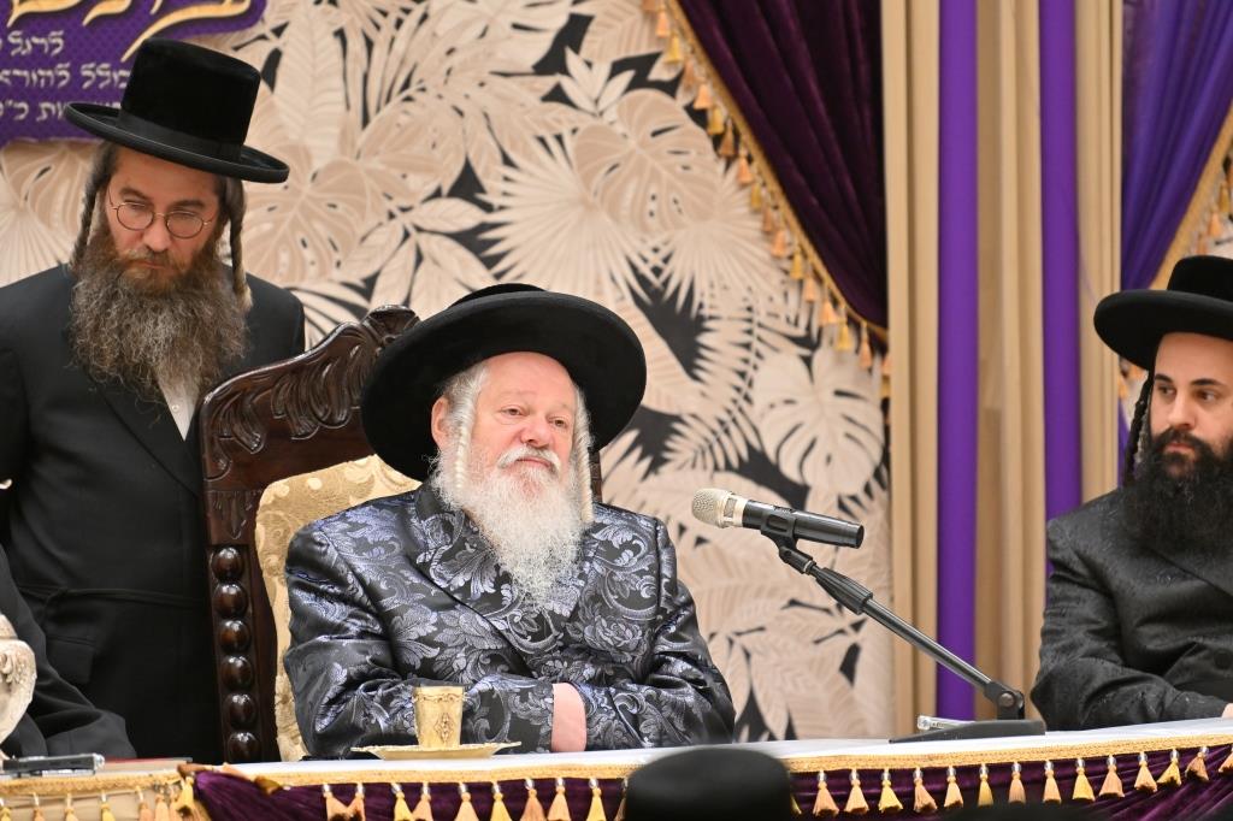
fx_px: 10271
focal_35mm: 300
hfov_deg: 6.9
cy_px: 410
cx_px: 616
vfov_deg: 4.6
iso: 500
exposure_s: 1/250
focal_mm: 200
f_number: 2.8
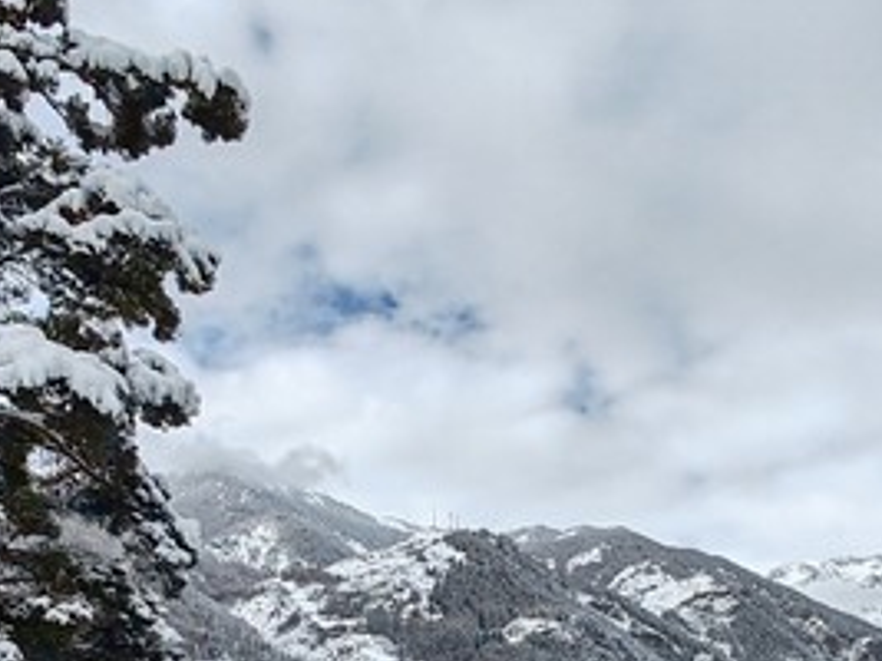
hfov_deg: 39.6
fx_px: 1222
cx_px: 476
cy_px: 654
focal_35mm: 48
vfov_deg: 28.5
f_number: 2.2
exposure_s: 1/910
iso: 50
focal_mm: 1.96
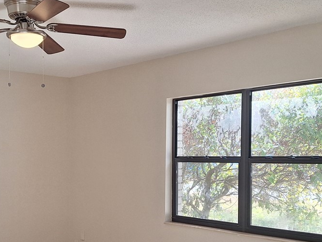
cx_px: 109
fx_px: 512
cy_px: 163
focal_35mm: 55
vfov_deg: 26.4
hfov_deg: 34.6
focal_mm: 5.54
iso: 40
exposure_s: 1/124
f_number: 1.8
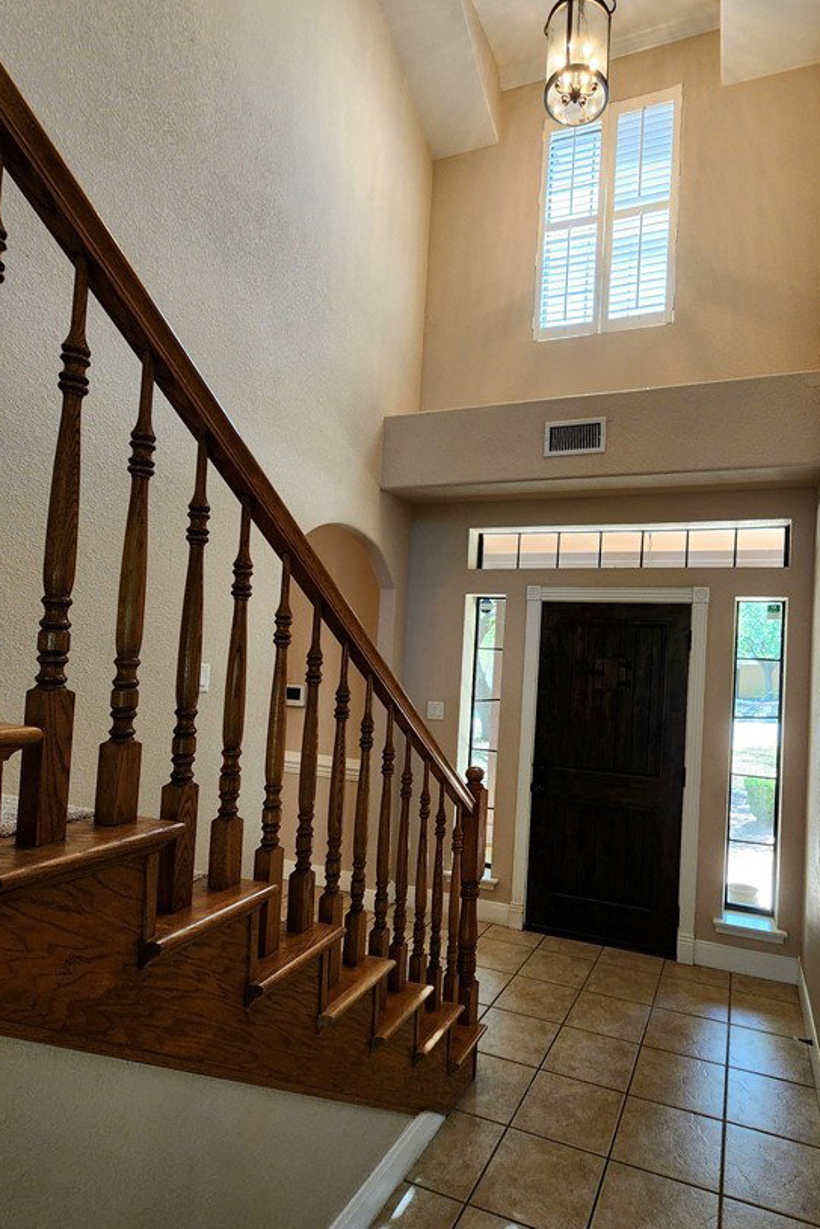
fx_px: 581
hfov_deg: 69.4
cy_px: 651
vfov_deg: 93.2
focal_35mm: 17
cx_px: 509
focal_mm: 2.2
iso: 160
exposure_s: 1/60.2
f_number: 2.2
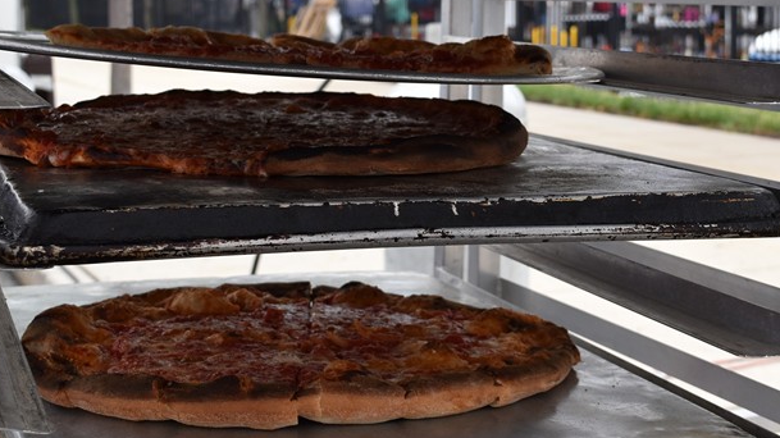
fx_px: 1548
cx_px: 498
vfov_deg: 16.1
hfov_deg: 28.2
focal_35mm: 75
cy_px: 172
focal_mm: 29
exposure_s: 1/250
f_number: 8
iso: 400
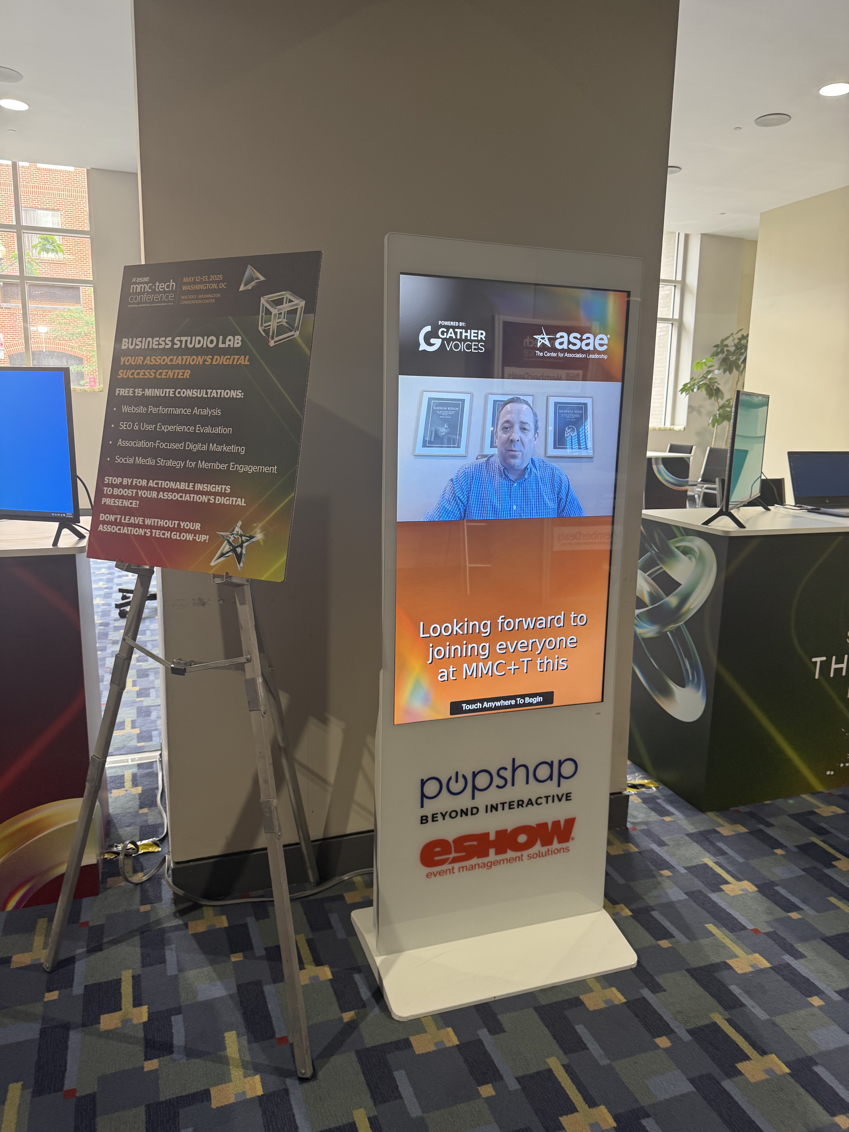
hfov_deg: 56.8
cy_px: 566
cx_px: 424
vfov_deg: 71.6
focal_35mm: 24
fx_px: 785
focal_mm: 6.76
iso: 125
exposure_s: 1/60
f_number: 1.78
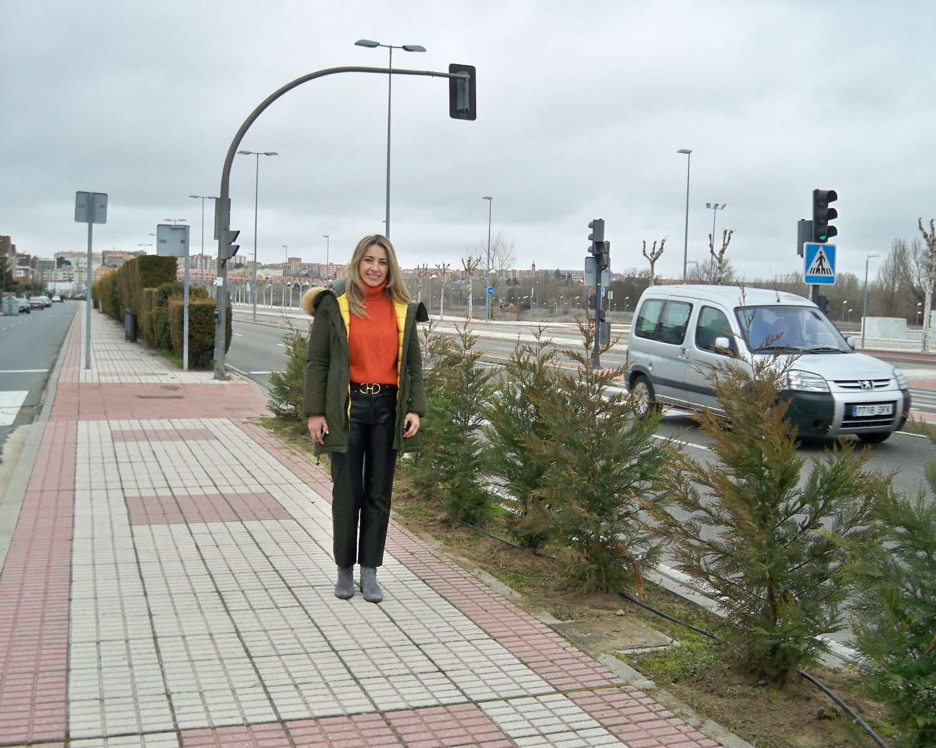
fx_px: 1080
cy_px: 378
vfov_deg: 38.2
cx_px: 503
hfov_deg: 46.8
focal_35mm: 39
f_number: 3.1
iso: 100
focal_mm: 7.9
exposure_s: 1/320
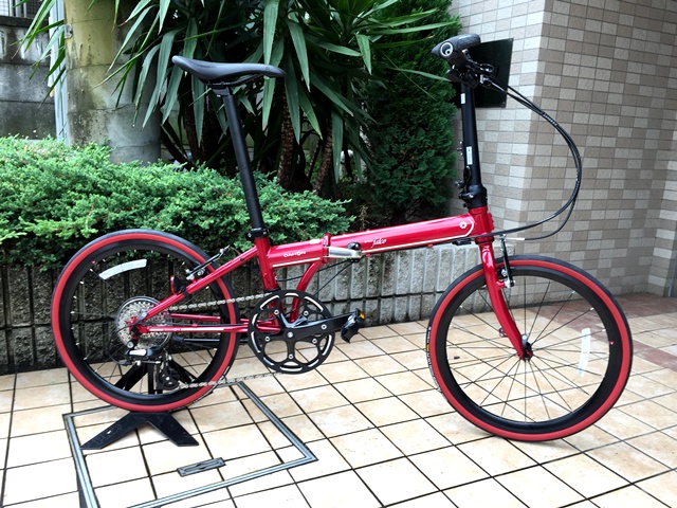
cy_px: 254
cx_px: 338
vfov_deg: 48.2
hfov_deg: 61.7
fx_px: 567
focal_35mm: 29
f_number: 2.2
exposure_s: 1/120
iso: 40
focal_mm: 4.15
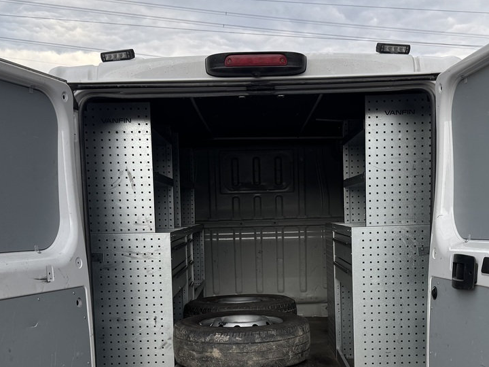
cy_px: 277
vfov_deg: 29.8
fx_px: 678
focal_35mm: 48
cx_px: 261
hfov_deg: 39.6
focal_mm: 6.76
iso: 80
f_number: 1.78
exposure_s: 1/842
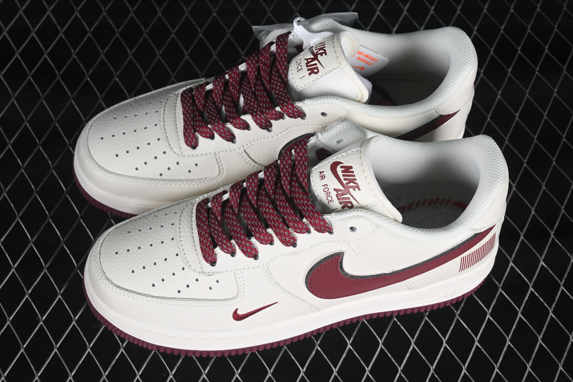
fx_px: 1194
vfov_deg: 18.2
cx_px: 286
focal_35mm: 75
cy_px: 191
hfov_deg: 27.0
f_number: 7.1
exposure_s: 1/80
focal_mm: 50
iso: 160
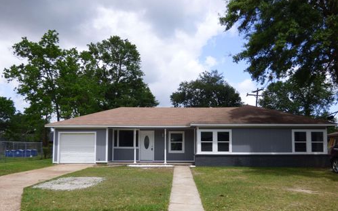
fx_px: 304
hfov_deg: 58.2
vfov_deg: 38.2
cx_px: 169
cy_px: 123
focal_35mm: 33
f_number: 3.3
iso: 100
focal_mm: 5.53
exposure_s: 1/800
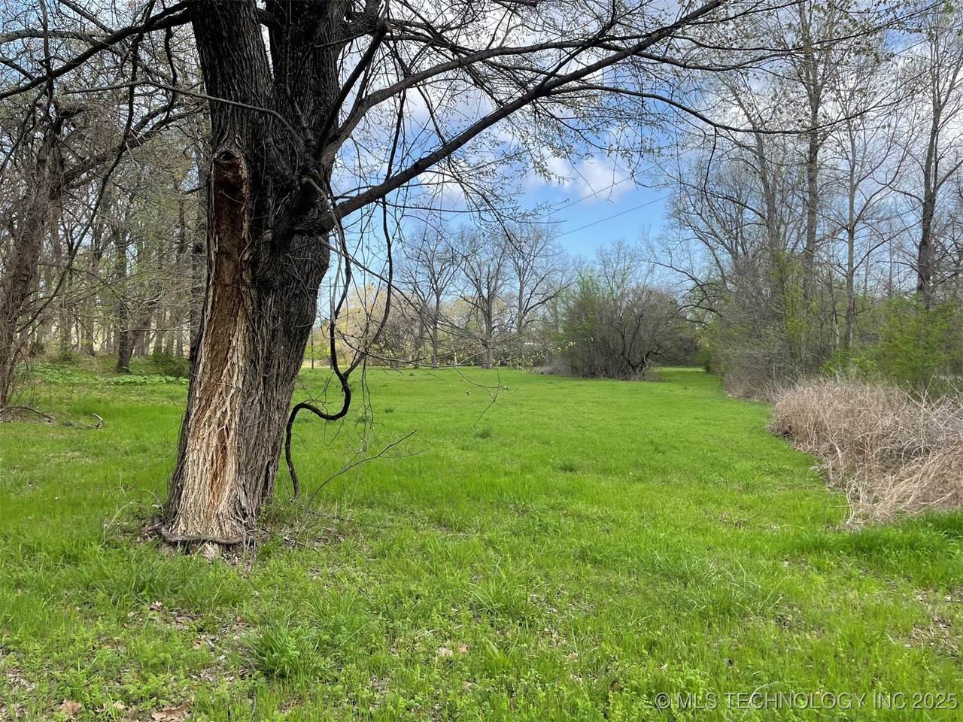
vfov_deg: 53.1
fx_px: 723
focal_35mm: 26
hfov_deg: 67.3
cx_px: 482
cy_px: 361
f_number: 1.6
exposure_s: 1/1233
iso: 32
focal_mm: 4.2
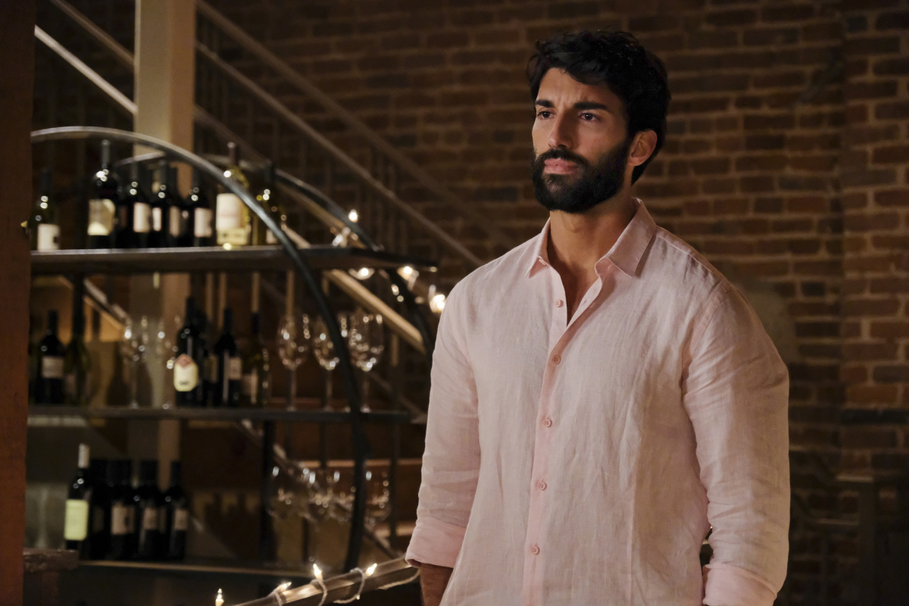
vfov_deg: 16.5
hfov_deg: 24.5
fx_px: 2096
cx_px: 454
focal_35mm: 83
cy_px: 303
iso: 5000
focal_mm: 55
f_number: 2.8
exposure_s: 1/100
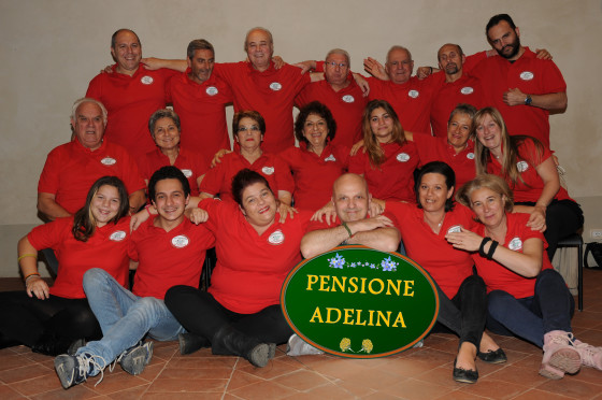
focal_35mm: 40
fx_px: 676
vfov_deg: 32.9
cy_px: 200
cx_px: 301
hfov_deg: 48.0
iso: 200
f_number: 5.6
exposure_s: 1/60
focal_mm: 27
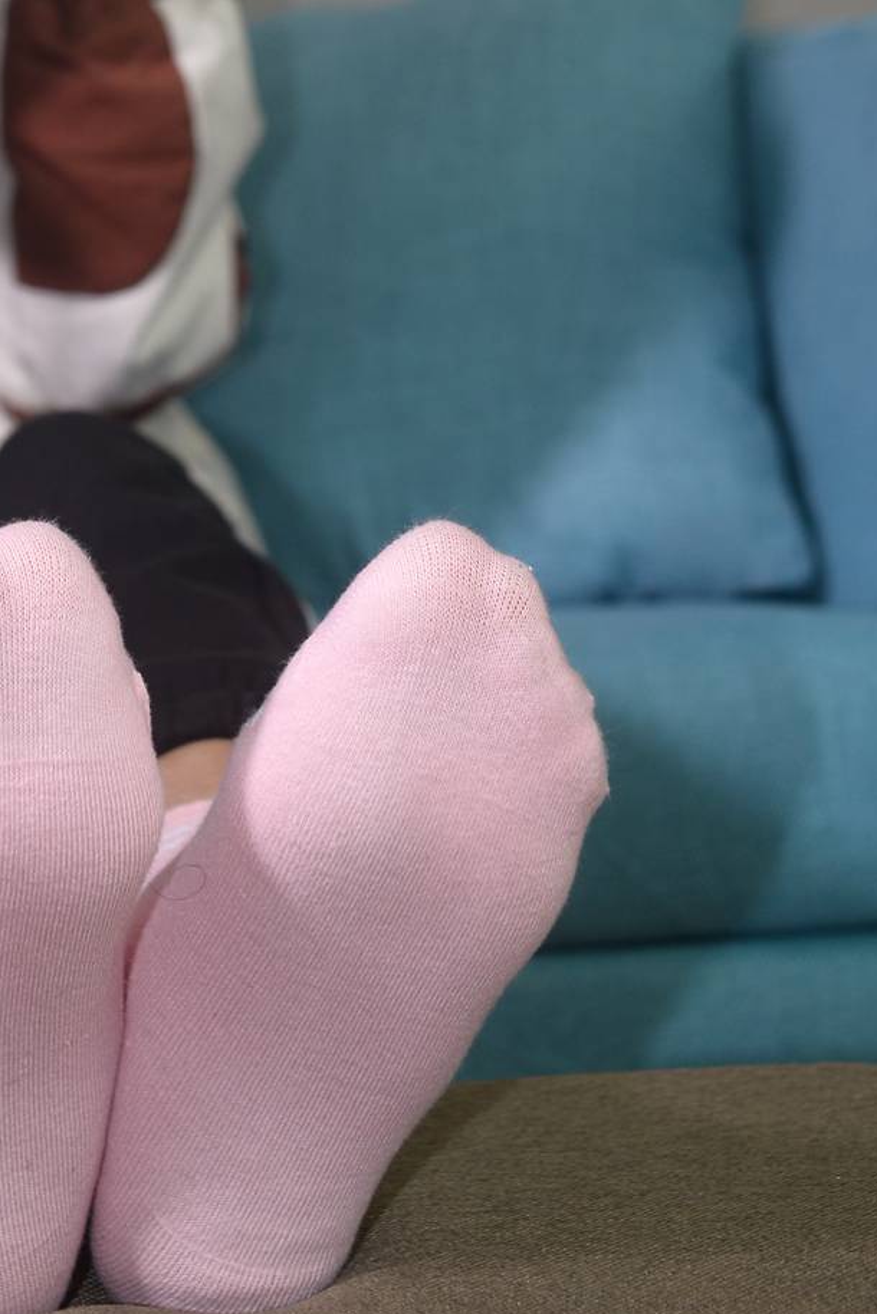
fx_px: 3140
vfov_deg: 22.2
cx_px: 101
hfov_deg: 15.7
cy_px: -157
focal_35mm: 86
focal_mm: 35
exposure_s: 1/80
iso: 400
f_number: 5.6
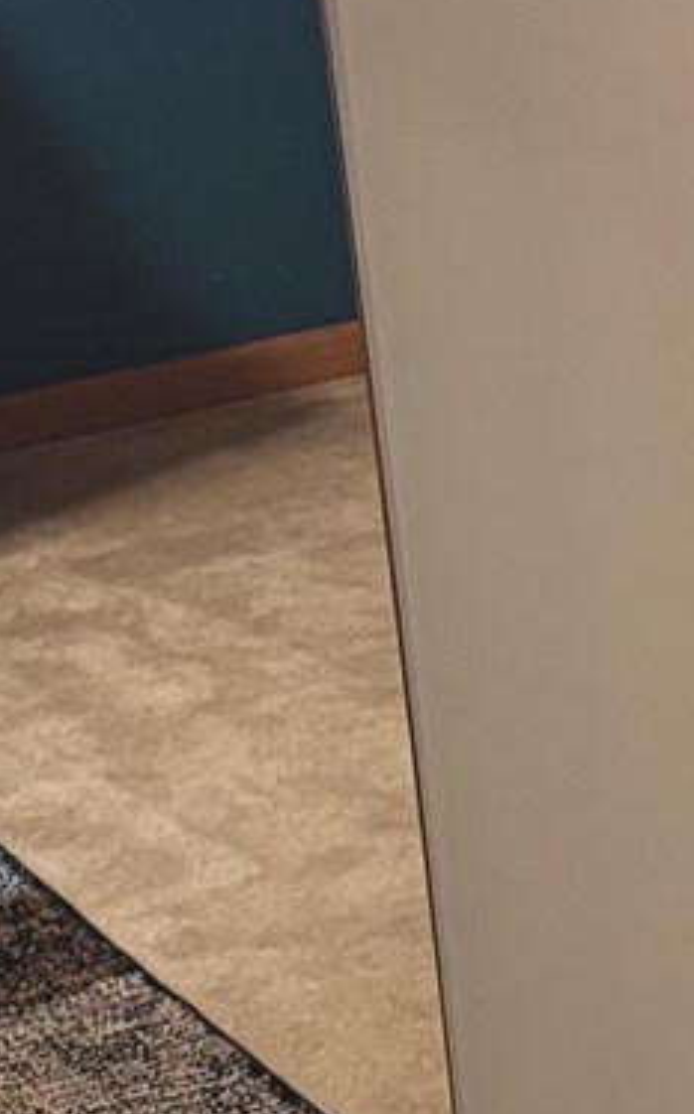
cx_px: 992
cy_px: 694
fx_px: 5156
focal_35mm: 170
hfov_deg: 7.6
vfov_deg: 12.3
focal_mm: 5.96
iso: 320
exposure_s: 1/60
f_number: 1.6
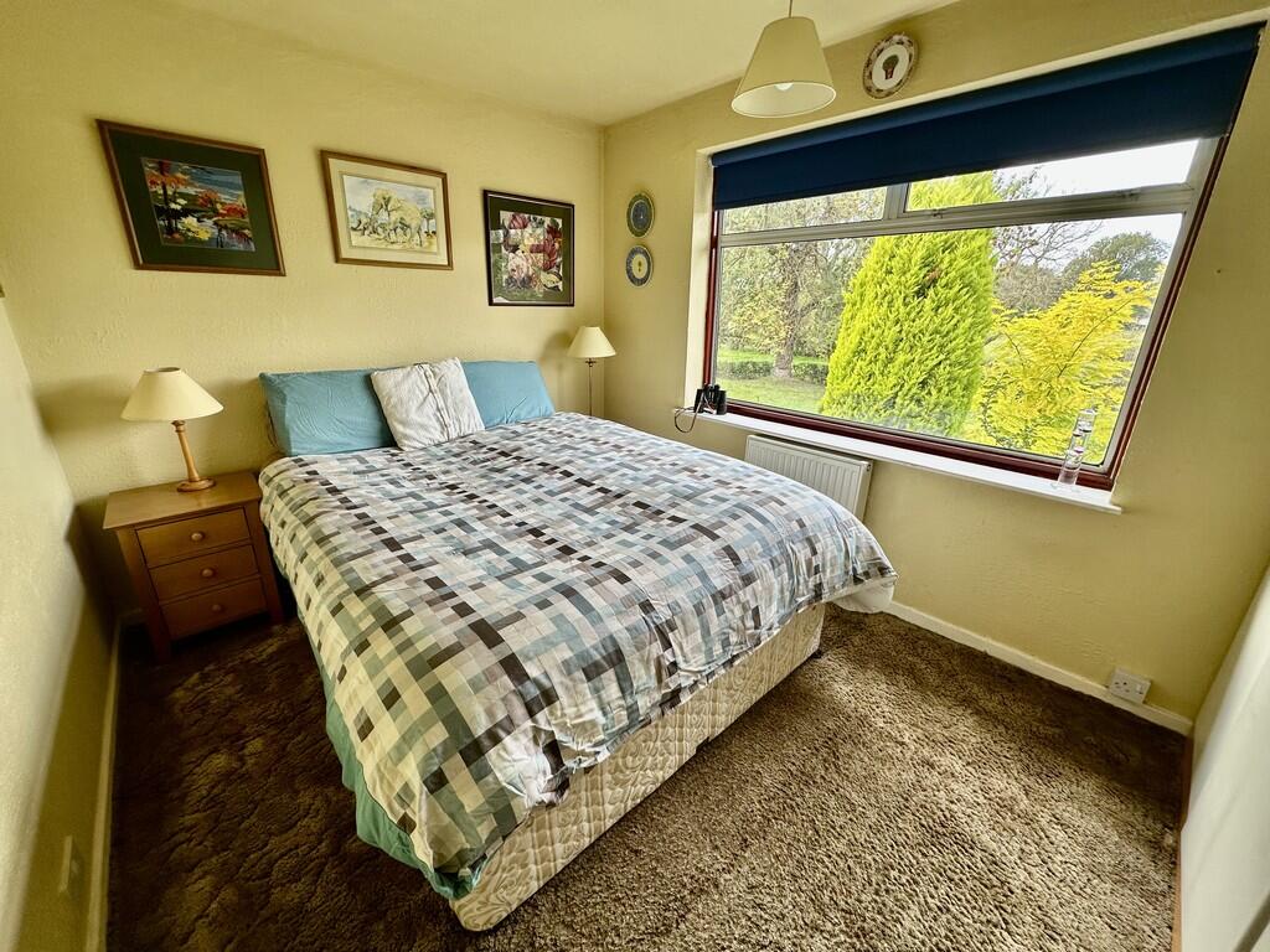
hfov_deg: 102.1
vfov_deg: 85.7
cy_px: 476
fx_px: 514
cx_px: 635
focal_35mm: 14
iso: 50
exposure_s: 1/99
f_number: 2.2
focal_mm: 2.22
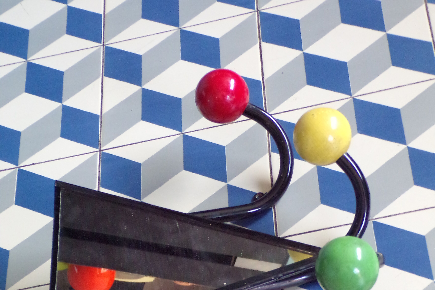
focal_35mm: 103
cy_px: 242
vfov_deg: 13.2
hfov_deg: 19.8
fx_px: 1244
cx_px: 217
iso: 624
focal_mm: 13.3
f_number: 3.9
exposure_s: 1/50
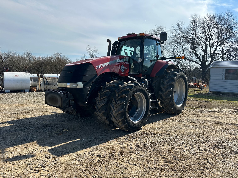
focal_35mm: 24
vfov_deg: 56.8
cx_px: 119
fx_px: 165
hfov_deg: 71.6
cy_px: 89
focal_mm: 6.86
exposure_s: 1/5000
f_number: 1.78
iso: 80
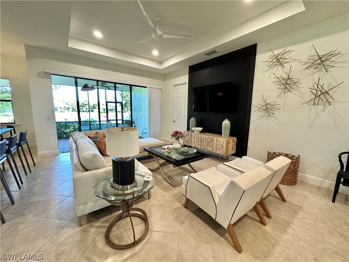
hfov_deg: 102.1
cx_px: 174
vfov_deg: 85.7
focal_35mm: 14
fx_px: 141
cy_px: 131
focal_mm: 2.22
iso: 250
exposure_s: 1/120
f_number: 2.2
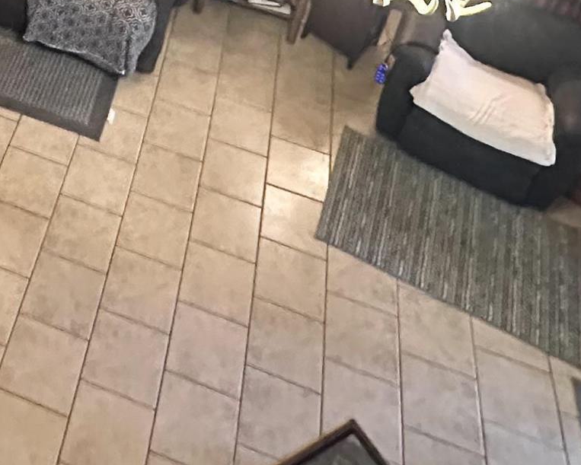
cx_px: 11
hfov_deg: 31.7
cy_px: -240
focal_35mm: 55
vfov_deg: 22.5
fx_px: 946
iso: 1000
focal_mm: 2.22
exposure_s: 1/60
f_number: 2.2
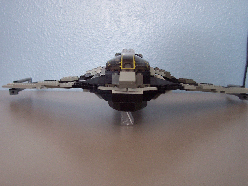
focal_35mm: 37
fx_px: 265
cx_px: 124
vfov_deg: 38.7
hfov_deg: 50.1
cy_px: 93
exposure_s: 1/10
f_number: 2.8
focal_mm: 5.6
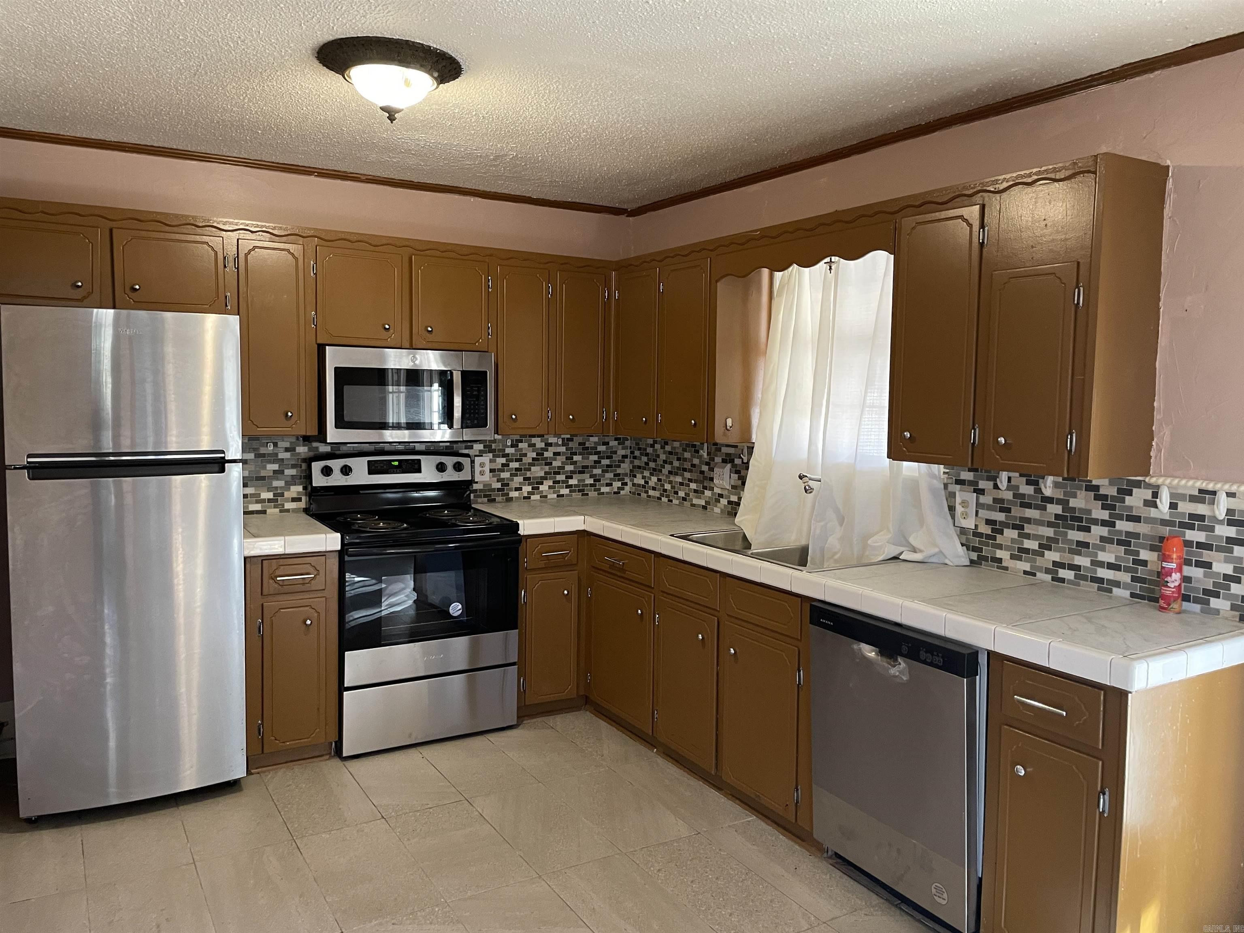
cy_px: 466
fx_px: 934
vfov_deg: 53.1
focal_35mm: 26
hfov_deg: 67.3
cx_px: 622
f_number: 1.6
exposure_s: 1/60
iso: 250
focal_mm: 4.2
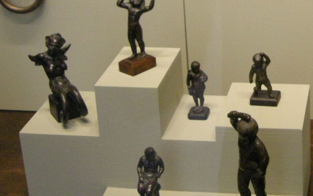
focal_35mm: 92
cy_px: 15
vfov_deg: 14.1
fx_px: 785
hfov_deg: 21.5
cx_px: 334
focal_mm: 7.5
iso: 400
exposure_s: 1/28.7
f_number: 2.7
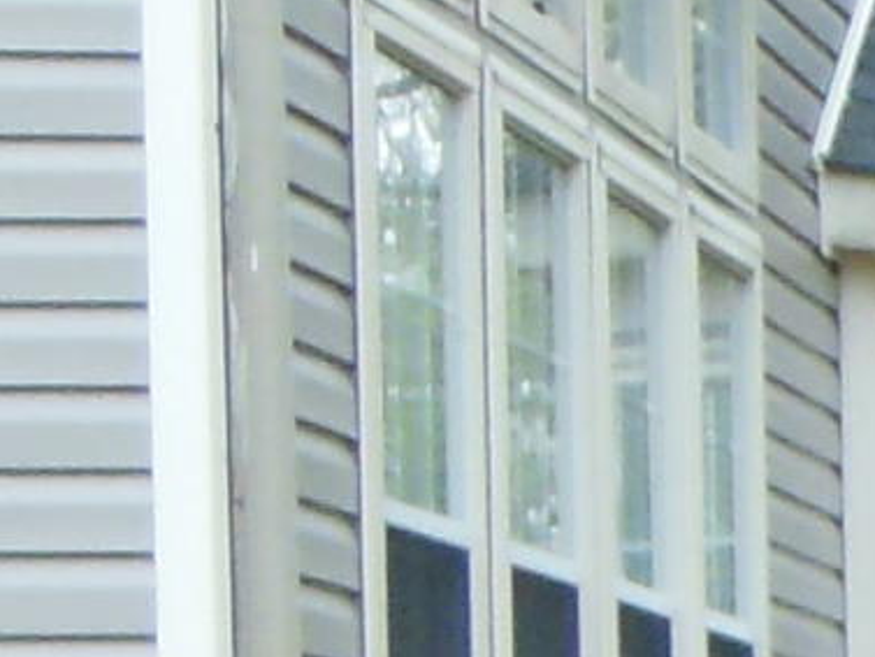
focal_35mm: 302
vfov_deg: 4.8
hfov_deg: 5.7
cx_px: 3479
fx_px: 7636
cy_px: 1305
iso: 320
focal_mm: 6.8
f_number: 3.6
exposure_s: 1/250
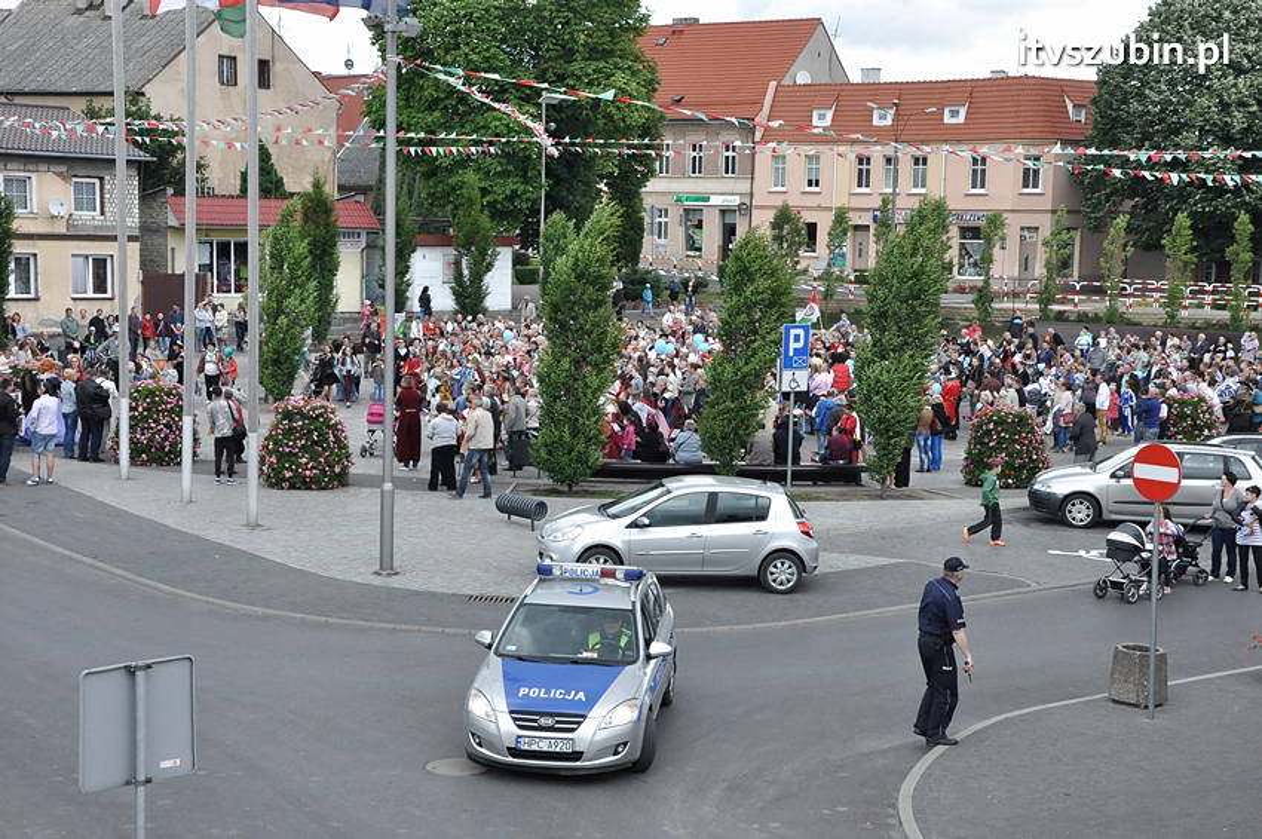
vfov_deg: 23.7
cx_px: 631
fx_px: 1996
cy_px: 420
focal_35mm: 57
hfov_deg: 35.1
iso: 1250
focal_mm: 38
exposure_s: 1/500
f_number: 11
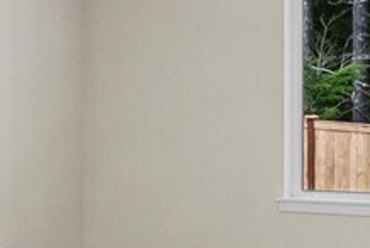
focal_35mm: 101
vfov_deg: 13.5
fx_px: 1039
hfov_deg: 18.0
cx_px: -182
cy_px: 194
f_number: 7.1
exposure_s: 1/60
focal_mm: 13
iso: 200
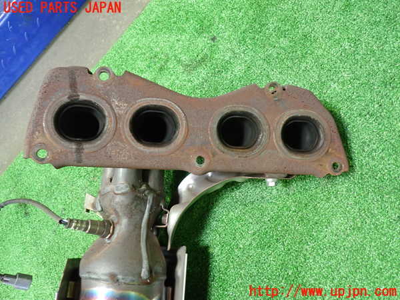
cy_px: 150
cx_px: 200
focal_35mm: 30
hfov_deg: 60.0
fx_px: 347
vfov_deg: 46.8
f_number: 2.3
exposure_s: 1/30
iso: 400
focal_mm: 5.4
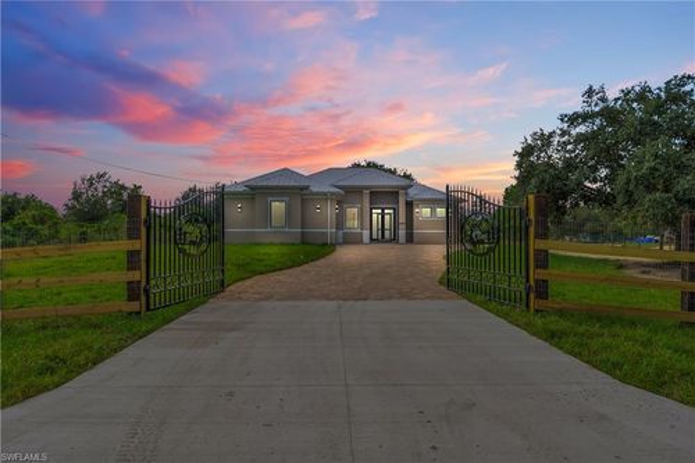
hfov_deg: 73.8
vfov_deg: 53.1
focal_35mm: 24
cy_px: 232
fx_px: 463
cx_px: 348
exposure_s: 1/500
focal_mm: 24
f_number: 9
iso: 200
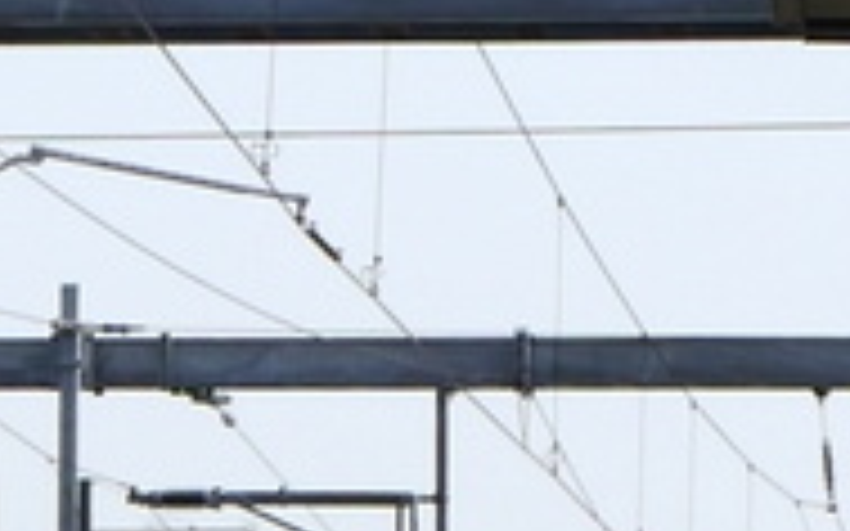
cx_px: -351
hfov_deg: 5.5
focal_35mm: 381
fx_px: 8823
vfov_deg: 3.4
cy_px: 850
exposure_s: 1/250
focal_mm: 34
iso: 160
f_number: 8
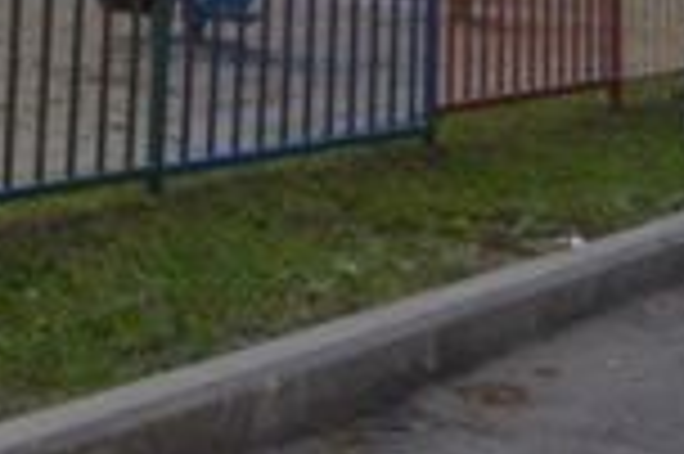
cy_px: -236
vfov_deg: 11.5
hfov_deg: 15.3
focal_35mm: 114
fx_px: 2164
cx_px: -580
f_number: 9
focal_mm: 18
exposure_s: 1/200
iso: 100
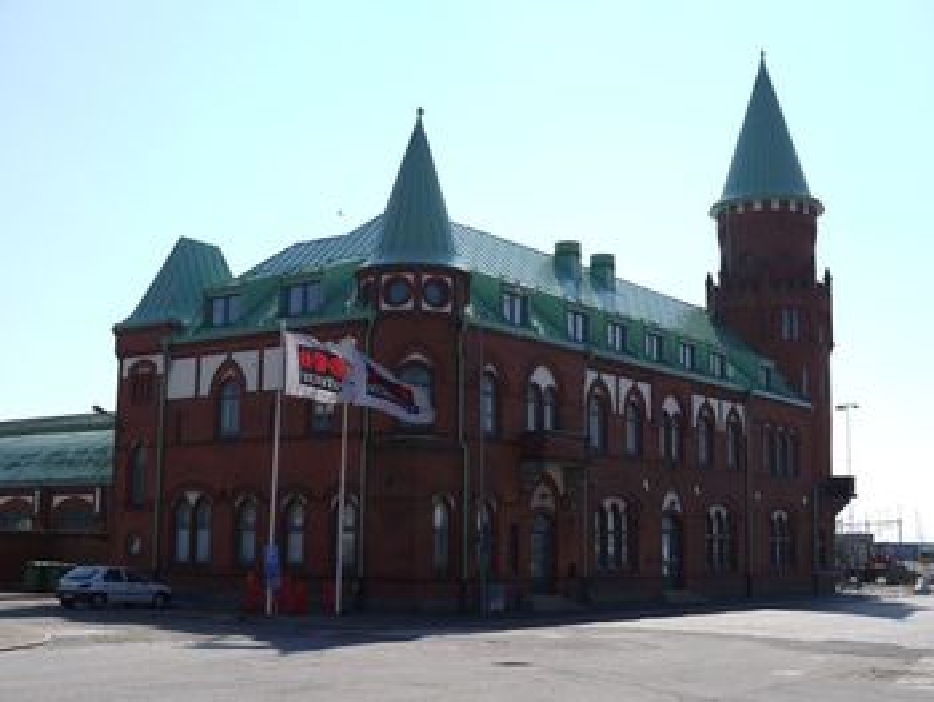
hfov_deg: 39.6
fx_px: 1296
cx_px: 467
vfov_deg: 30.3
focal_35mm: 48
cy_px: 351
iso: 160
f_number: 9
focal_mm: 24
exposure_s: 1/320
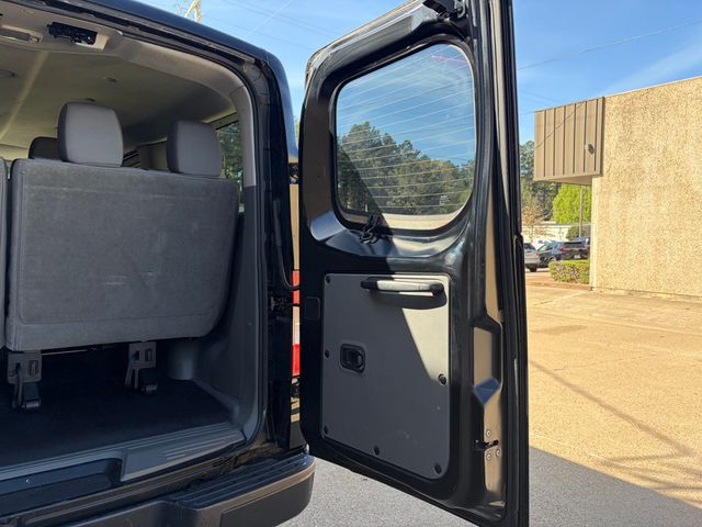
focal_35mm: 26
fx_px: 527
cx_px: 351
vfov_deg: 53.1
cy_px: 264
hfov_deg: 67.3
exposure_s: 1/884
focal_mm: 5.96
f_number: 1.6
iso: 64
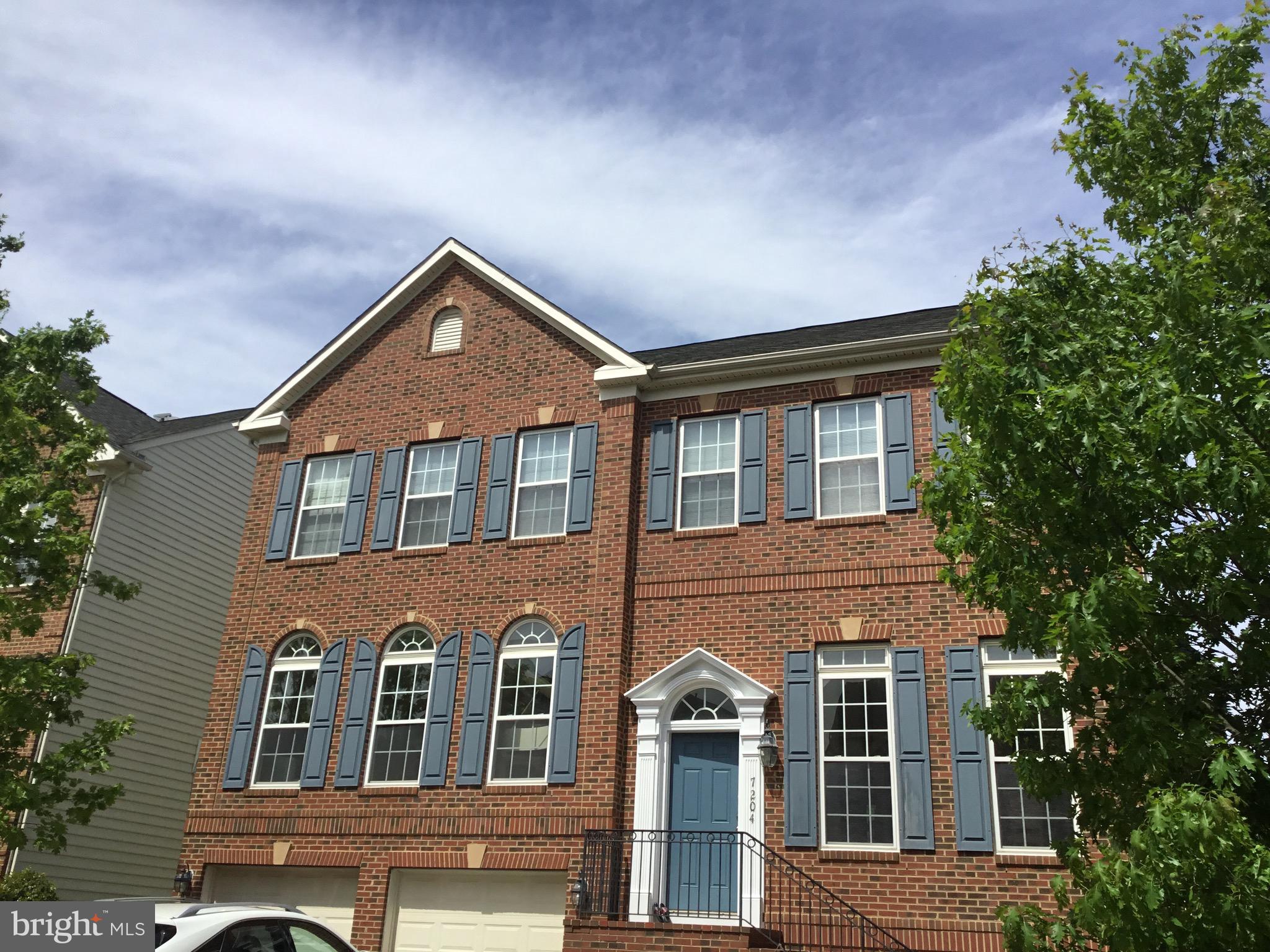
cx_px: 635
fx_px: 1137
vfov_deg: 45.4
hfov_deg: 58.4
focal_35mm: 31
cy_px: 476
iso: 25
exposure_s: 1/1942
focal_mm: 3.3
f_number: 2.4
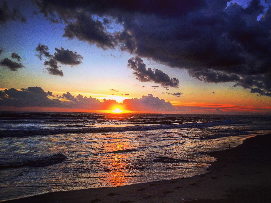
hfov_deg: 51.3
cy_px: 104
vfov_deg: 39.7
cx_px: 138
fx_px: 282
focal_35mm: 36
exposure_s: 1/310
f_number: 2.4
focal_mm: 4.28
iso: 50
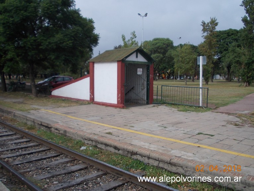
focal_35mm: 38
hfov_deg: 49.0
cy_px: 96
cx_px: 127
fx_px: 279
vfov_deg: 37.7
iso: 80
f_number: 6.2
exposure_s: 1/320
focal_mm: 5.3
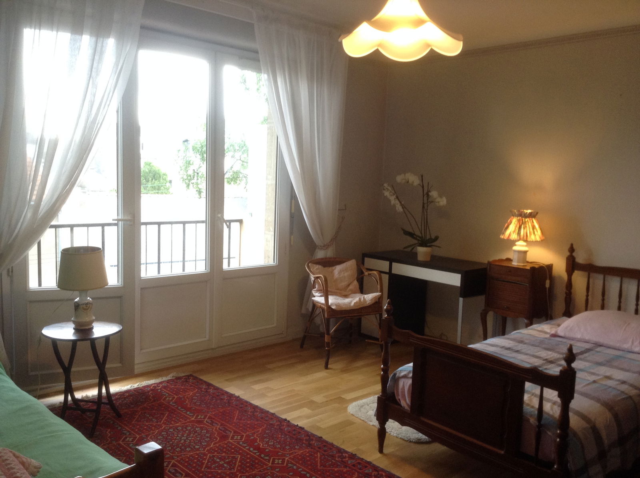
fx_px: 609
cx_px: 320
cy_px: 239
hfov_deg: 55.4
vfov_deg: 42.8
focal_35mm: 33
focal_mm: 3.3
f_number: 2.4
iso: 80
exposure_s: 1/24
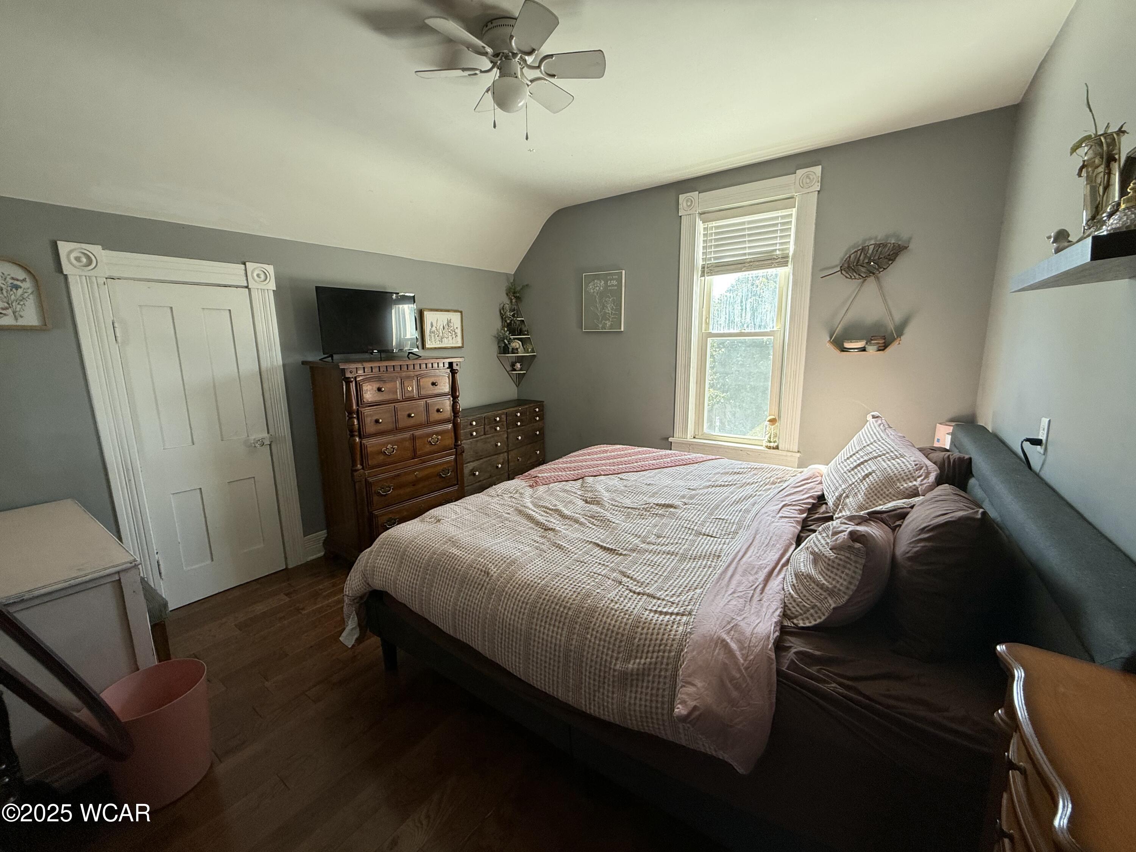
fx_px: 459
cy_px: 426
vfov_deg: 85.7
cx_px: 568
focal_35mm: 14
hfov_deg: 102.1
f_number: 2.2
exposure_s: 1/99
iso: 100
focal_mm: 2.22
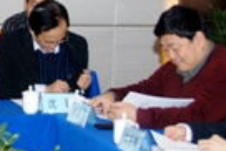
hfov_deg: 12.6
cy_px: -7
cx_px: -126
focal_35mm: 154
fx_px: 966
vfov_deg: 8.9
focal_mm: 31
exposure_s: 1/60
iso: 100
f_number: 4
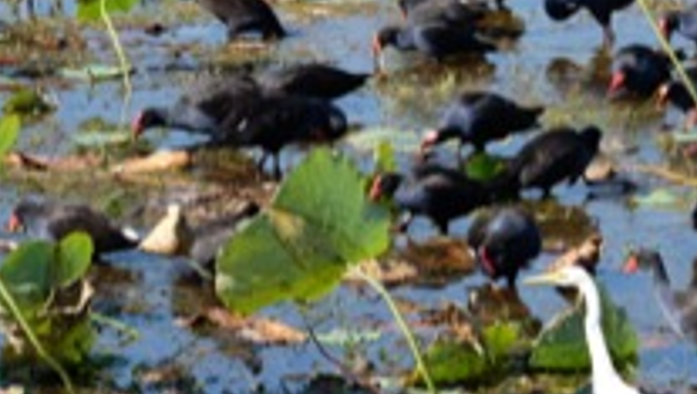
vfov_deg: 3.2
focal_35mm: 376
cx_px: 495
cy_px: 242
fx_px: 6957
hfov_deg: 5.7
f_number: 5.6
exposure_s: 1/320
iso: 200
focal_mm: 124.3
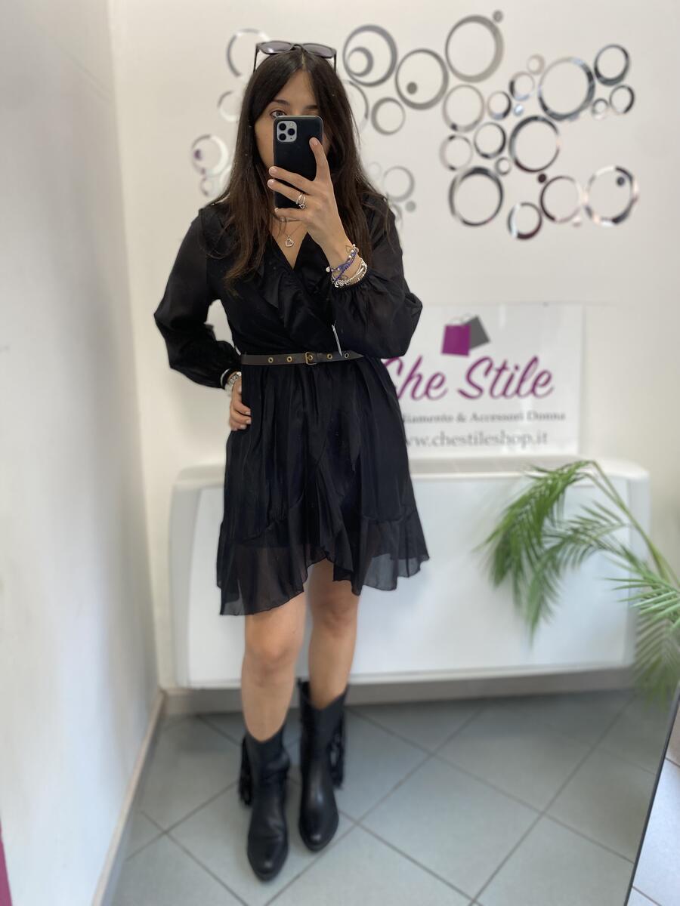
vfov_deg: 67.3
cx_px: 340
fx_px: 681
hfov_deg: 53.1
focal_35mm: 26
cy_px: 453
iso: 64
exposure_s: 1/50
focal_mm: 4.25
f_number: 1.8
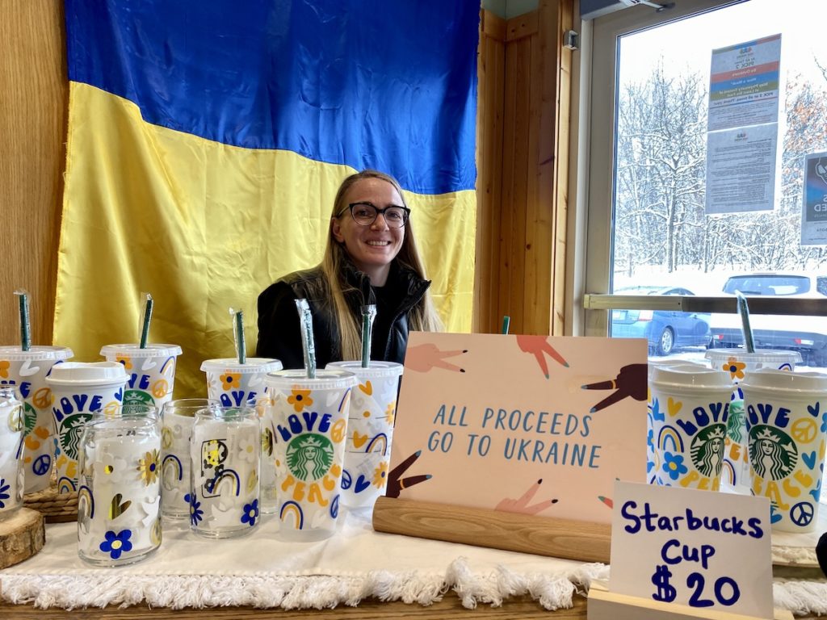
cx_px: 414
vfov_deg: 53.1
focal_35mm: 26
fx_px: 621
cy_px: 310
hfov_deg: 67.3
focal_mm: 4.25
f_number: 1.8
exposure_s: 1/120
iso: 80
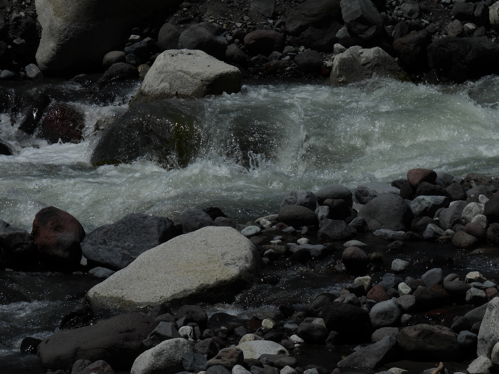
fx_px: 3460
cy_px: 187
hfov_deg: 8.2
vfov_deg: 6.2
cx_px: 250
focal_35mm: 240
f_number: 7.1
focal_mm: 42.8
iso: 100
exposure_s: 1/1600
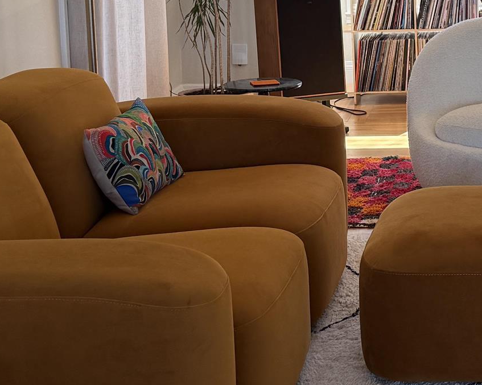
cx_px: 539
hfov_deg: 21.3
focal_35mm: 85
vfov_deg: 17.8
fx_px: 1212
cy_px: 49
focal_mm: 6.76
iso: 100
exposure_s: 1/281
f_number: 1.78
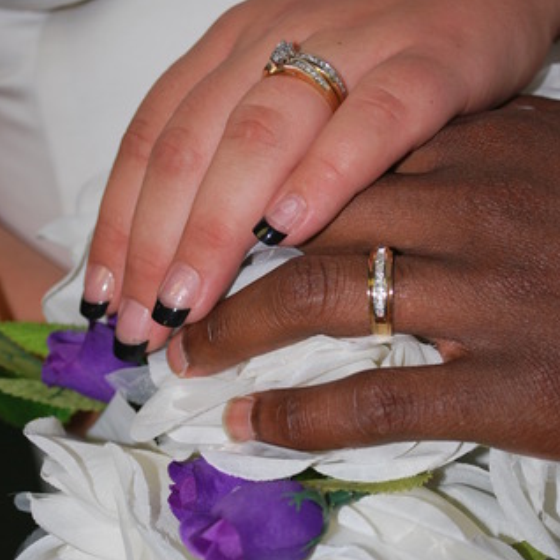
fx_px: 1409
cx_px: 279
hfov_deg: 22.5
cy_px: 336
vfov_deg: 22.4
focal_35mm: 77
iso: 200
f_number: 5.3
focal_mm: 40
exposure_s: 1/60
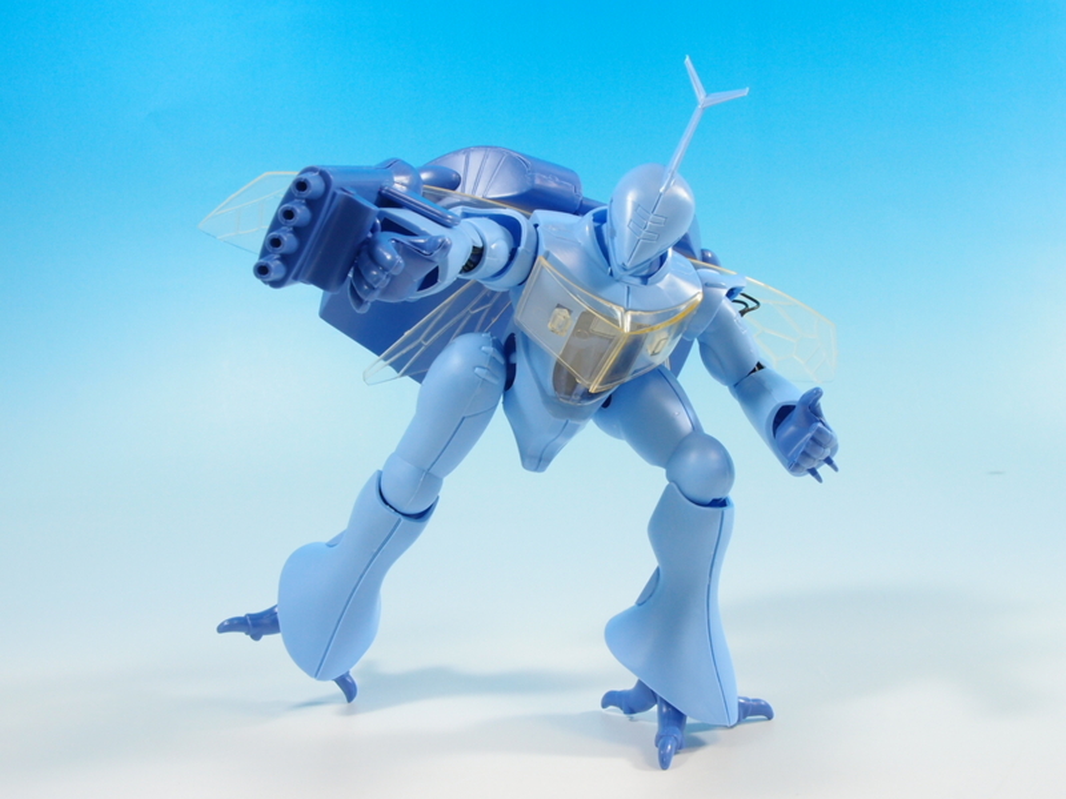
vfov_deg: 44.2
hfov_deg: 56.8
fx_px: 985
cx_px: 533
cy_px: 400
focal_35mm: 32
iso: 100
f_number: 8
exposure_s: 1/3
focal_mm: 6.87
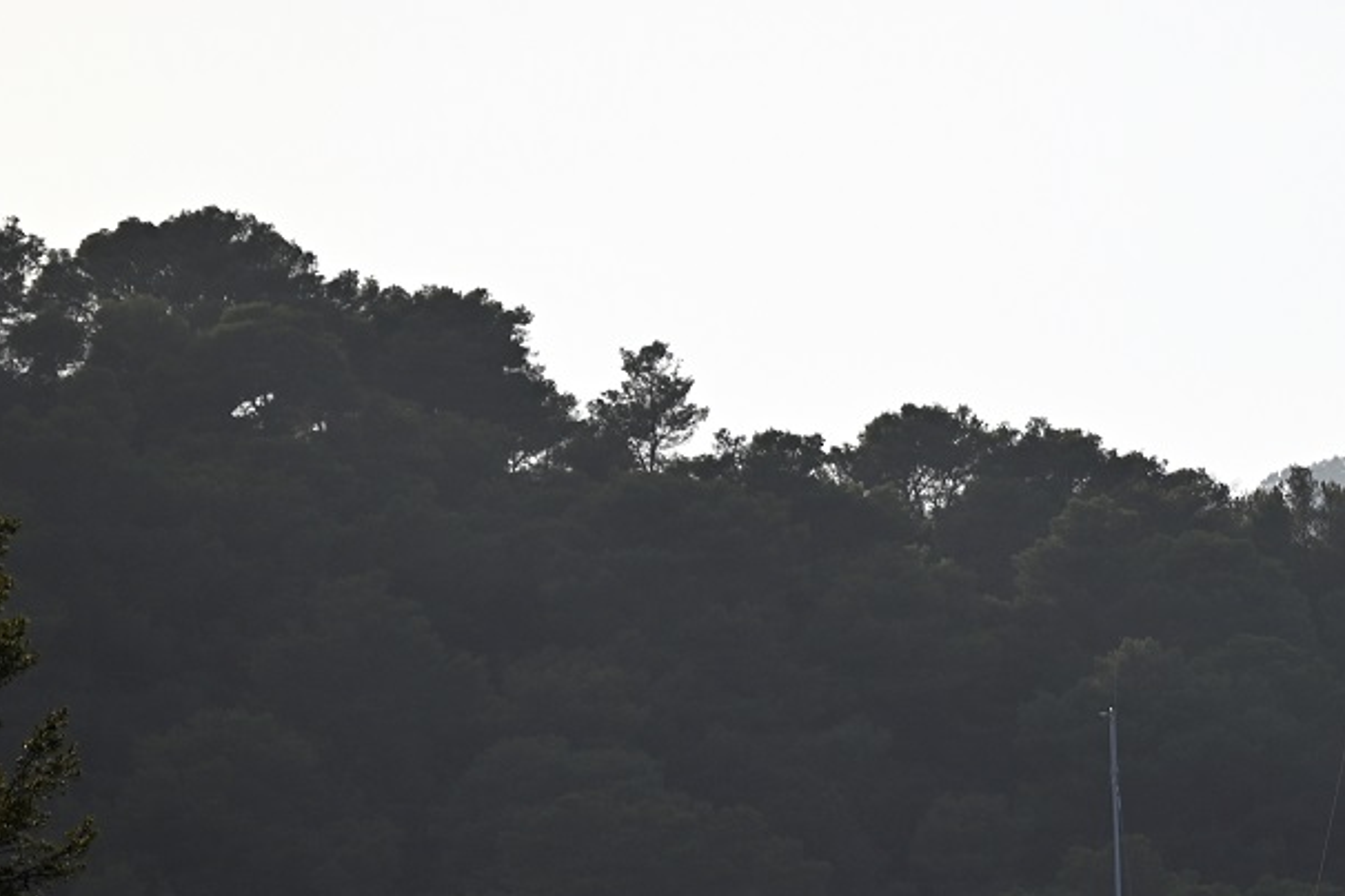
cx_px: 1145
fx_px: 16027
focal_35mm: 429
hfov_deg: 4.8
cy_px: 870
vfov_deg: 3.2
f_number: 5.6
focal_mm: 200
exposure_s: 1/1000
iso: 160
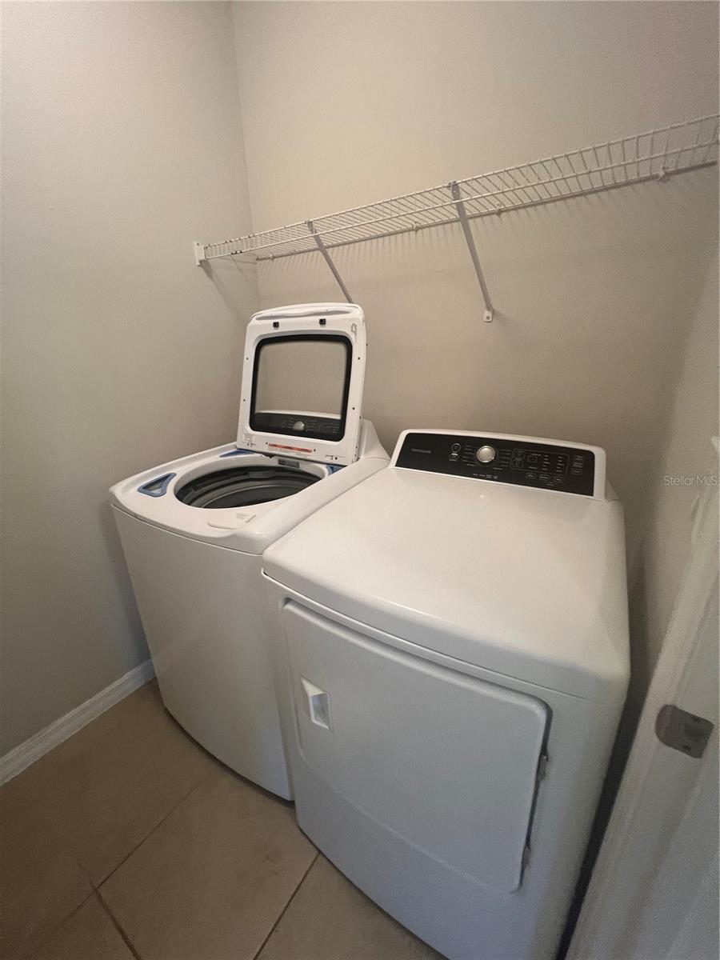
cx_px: 360
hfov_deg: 89.9
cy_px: 480
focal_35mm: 13
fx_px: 361
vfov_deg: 106.2
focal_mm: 1.57
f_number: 1.8
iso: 200
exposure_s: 1/60
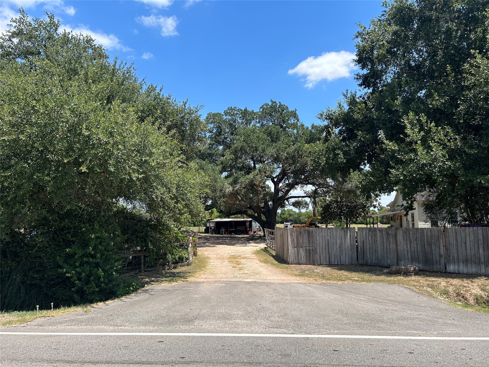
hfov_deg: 67.3
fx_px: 367
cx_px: 244
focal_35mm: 26
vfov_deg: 53.1
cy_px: 184
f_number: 1.5
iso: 50
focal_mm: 5.7
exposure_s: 1/2915
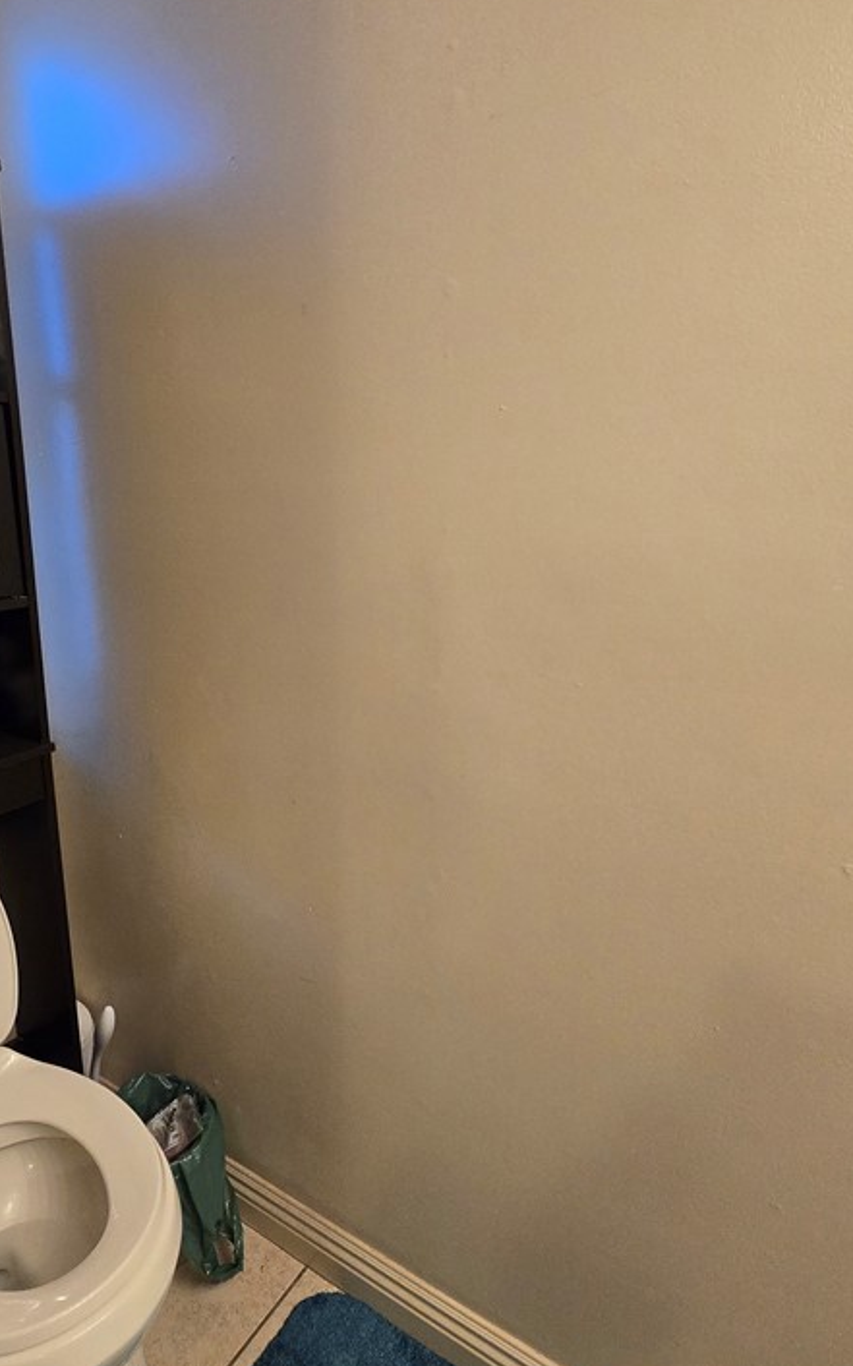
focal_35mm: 20
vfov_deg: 85.1
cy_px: 683
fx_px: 744
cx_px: 302
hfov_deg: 58.6
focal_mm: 2.2
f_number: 2.2
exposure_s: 1/60
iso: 400
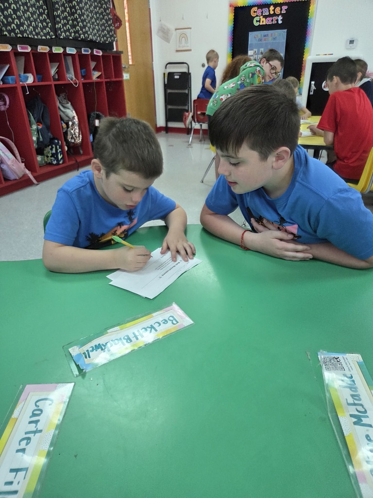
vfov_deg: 73.9
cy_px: 249
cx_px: 186
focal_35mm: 23
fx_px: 330
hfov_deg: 58.9
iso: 500
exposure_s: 1/120
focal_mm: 5.4
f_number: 1.8
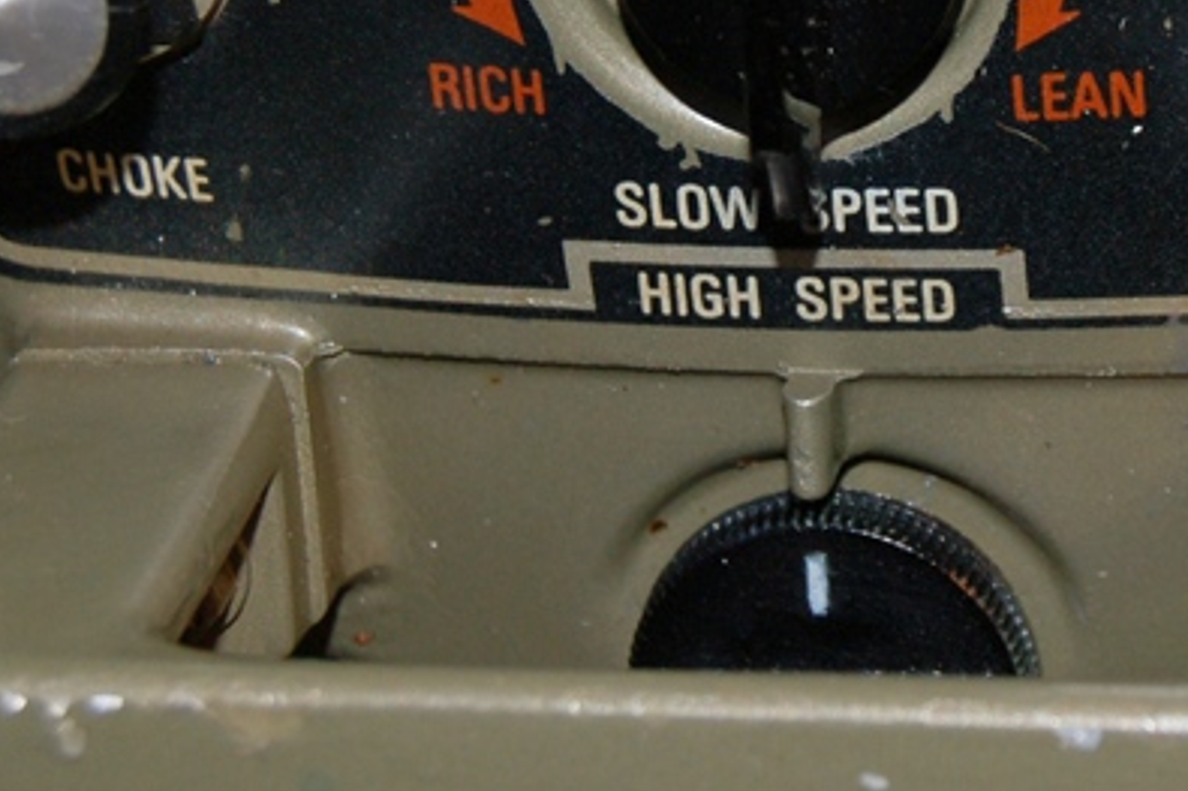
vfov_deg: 10.0
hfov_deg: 14.9
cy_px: 217
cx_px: 905
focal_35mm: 137
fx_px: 4519
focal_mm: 40
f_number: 5
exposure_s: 1/60
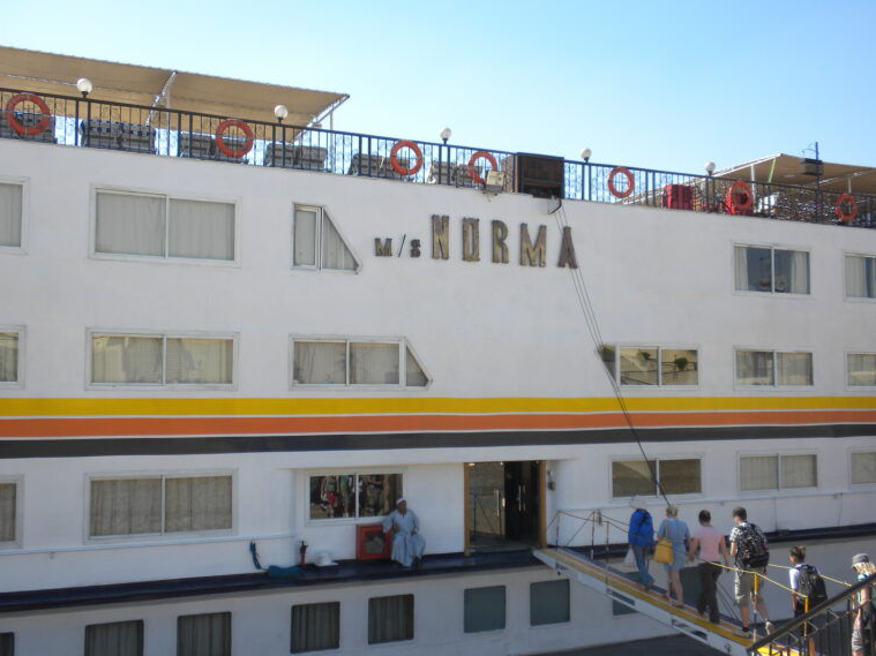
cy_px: 338
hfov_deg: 47.9
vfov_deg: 36.8
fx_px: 987
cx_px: 436
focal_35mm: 39
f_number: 3.5
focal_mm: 6.6
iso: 64
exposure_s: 1/452
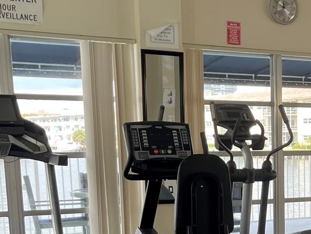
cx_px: 317
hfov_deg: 25.0
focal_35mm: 74
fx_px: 665
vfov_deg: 19.3
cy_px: 241
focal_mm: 5.1
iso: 40
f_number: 1.6
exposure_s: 1/279
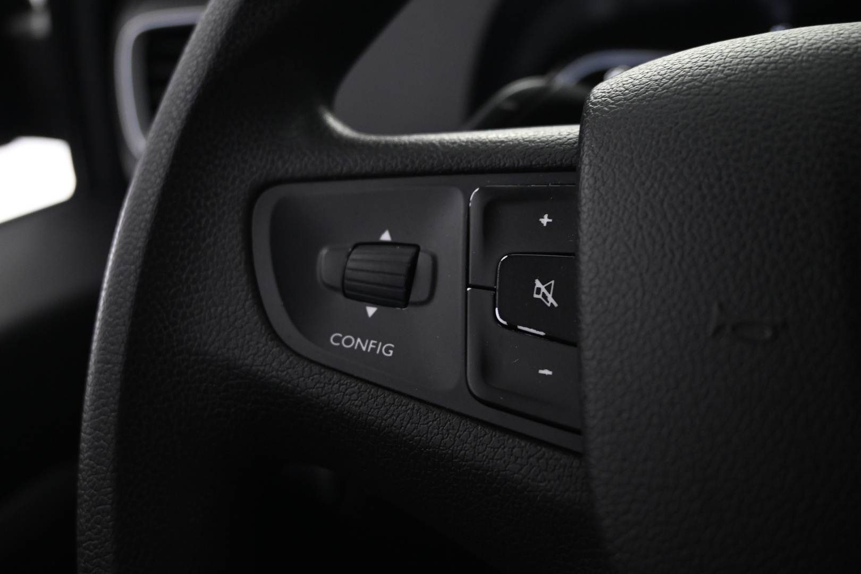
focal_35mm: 32
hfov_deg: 59.5
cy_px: 287
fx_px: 753
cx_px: 430
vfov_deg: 41.7
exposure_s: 1/20
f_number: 4
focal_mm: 21
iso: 1600
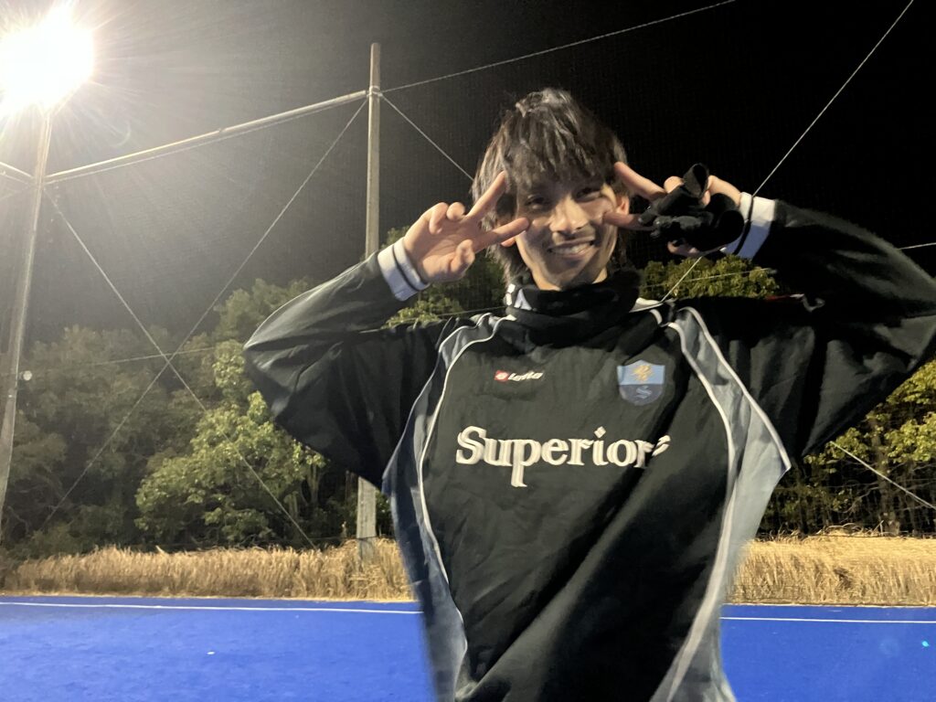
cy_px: 351
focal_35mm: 28
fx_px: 757
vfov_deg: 49.7
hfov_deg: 63.4
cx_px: 468
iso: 640
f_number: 1.8
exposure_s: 1/23
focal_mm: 3.99
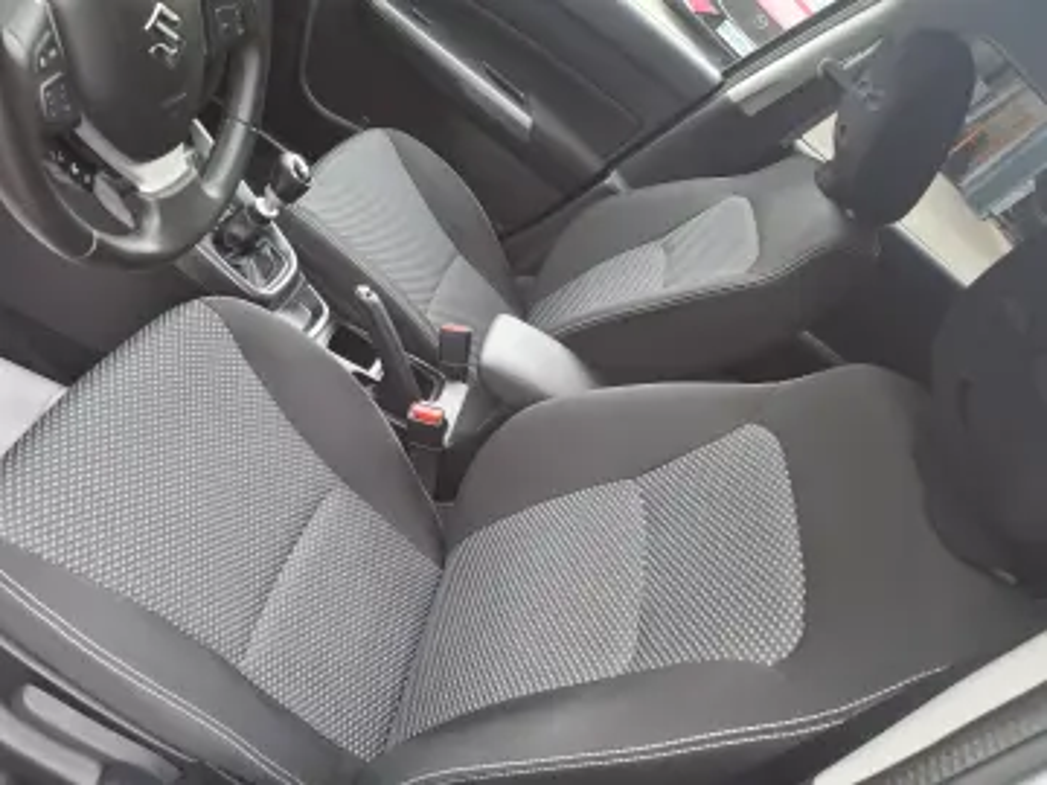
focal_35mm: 25
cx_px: 524
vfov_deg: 54.9
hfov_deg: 69.4
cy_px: 392
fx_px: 756
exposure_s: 1/100
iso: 250
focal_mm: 4.69
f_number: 1.8
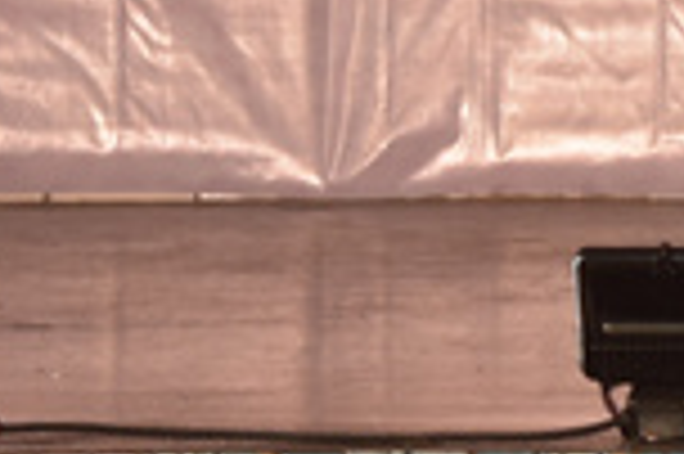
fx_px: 10311
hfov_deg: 3.7
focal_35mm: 543
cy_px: -881
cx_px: 1755
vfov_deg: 2.5
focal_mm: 55
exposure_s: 1/100
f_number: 5.6
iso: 320
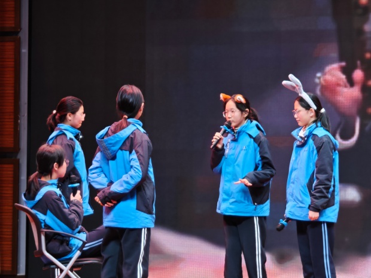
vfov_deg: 9.1
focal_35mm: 164
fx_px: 1758
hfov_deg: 12.0
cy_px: 139
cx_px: 186
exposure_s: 1/100
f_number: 2
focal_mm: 9
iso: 320
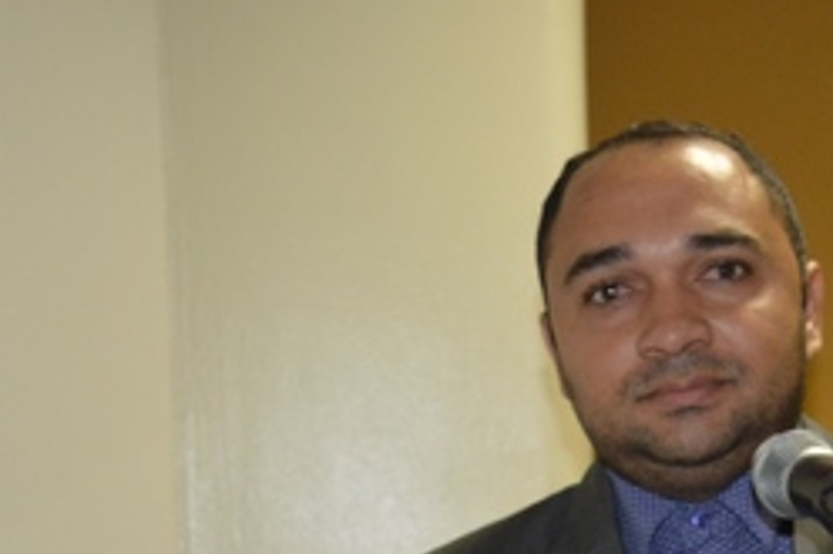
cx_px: 584
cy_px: 633
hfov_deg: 25.2
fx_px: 1850
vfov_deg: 16.5
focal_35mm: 80
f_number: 3.8
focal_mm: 22
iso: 1250
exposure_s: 1/60
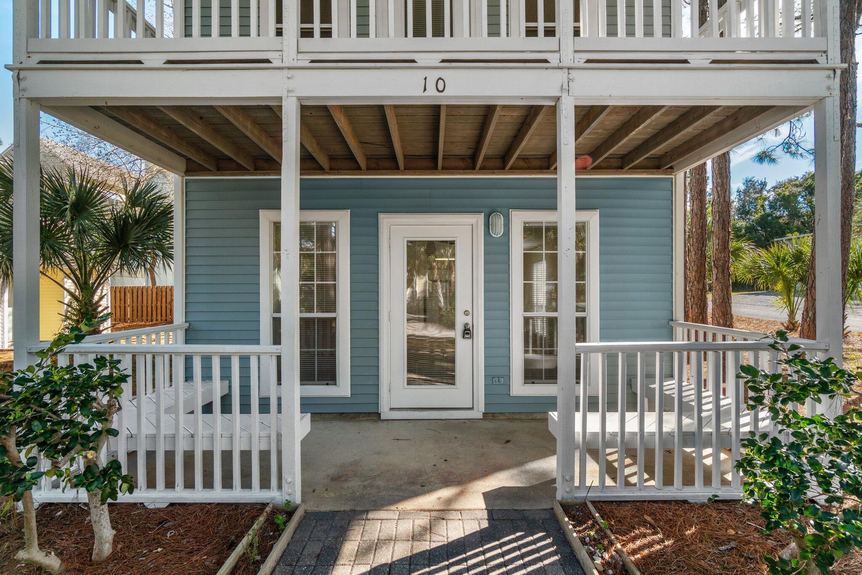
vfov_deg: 72.0
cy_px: 288
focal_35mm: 16
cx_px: 431
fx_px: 395
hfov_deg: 95.0
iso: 100
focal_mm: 11
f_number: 8
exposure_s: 1/40
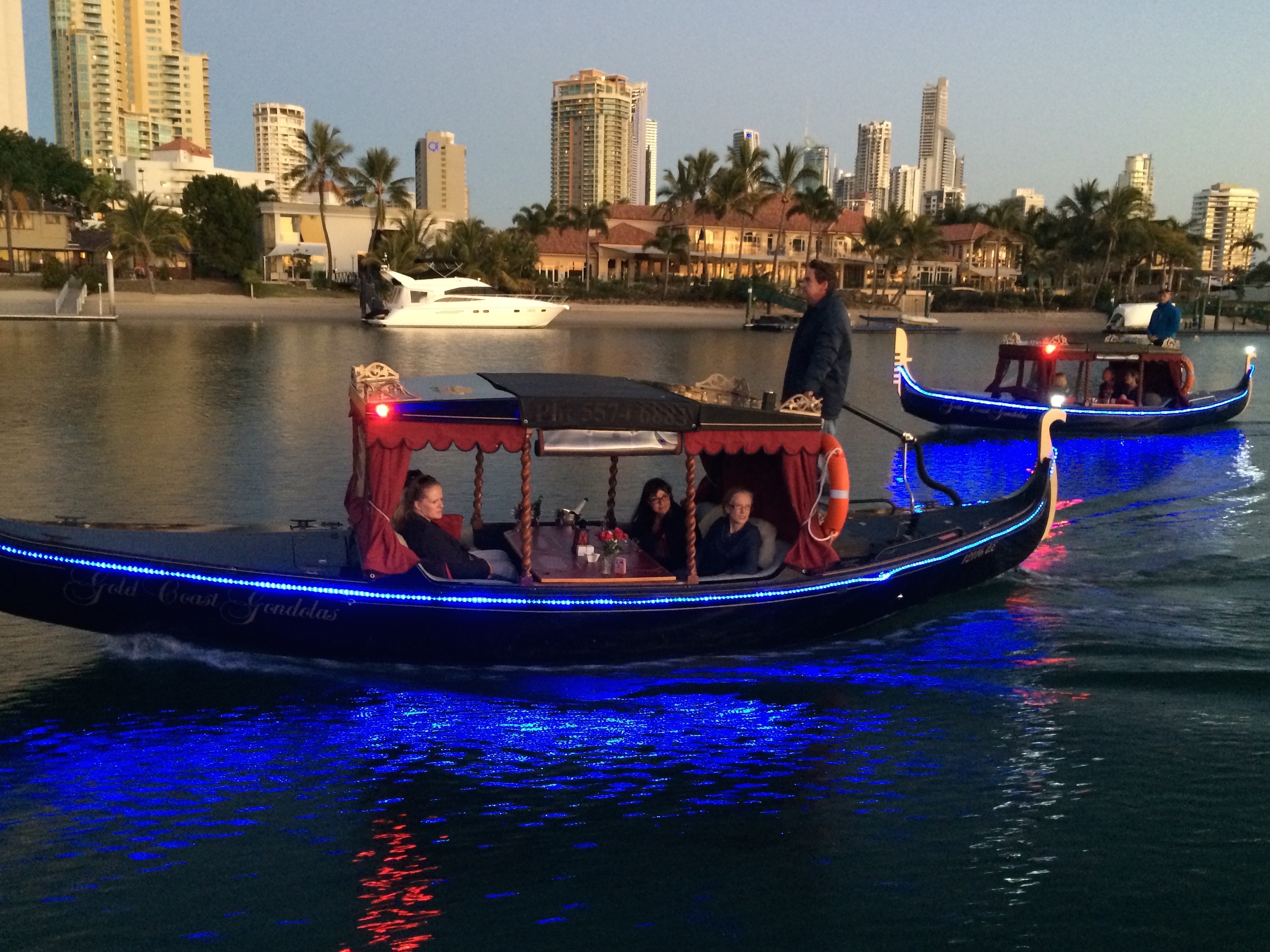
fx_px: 1137
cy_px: 477
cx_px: 627
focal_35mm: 31
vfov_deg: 45.4
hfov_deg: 58.4
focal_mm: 4.12
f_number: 2.2
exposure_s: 1/15
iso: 320
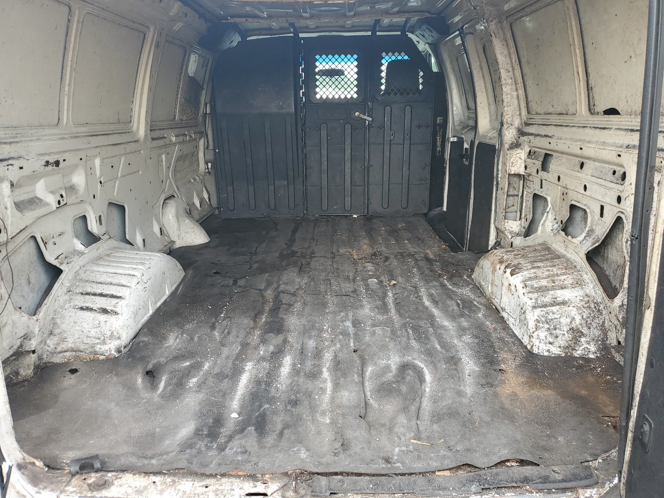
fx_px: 499
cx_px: 332
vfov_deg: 53.1
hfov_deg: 67.3
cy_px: 249
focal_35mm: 26
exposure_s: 1/161
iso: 50
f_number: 1.5
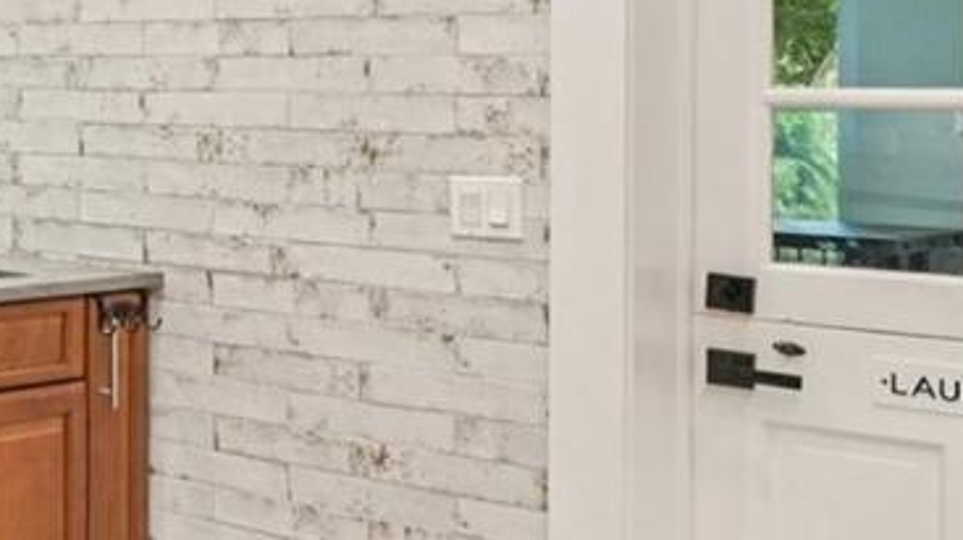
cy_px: 52
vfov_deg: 18.5
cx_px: -813
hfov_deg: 20.9
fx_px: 1633
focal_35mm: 64
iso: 400
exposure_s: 1/30
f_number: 8
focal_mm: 14
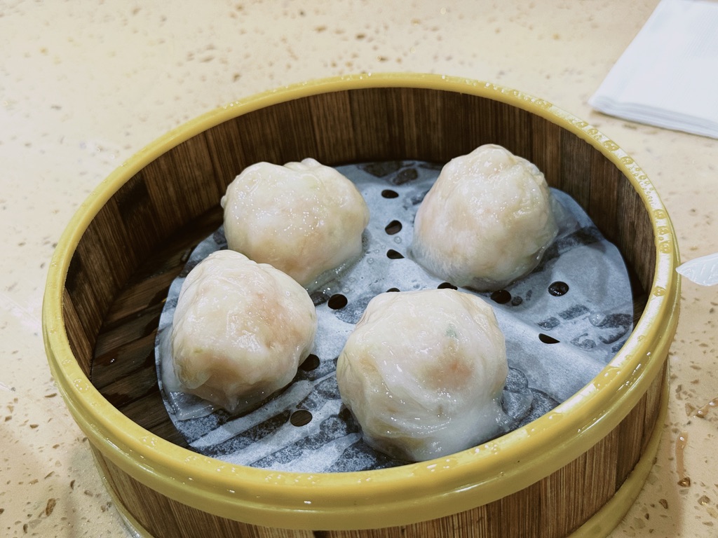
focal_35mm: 48
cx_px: 359
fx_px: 996
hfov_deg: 39.7
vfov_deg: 30.3
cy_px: 269
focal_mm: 6.76
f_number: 1.78
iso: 100
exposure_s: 1/50
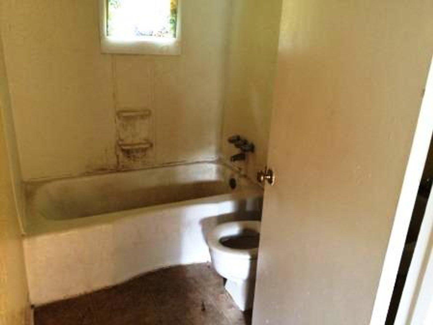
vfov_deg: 48.2
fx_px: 363
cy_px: 162
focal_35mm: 29
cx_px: 216
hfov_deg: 61.7
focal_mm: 4.15
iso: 250
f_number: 2.2
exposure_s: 1/30
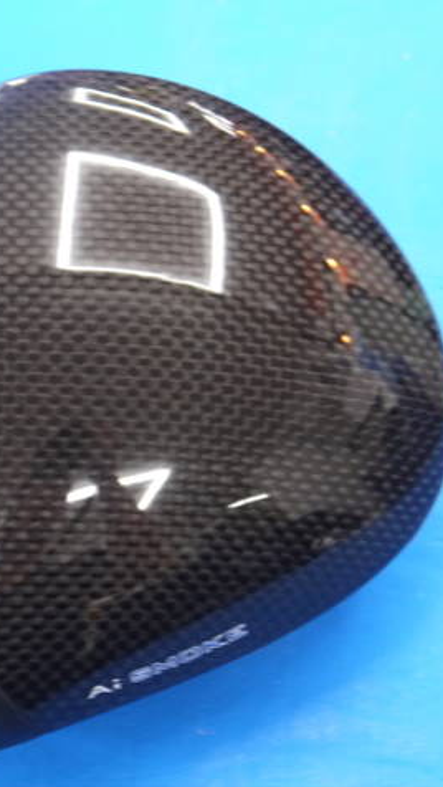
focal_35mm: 123
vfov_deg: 17.4
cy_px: 395
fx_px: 2567
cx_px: 162
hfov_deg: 9.9
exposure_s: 1/60
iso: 800
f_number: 5.6
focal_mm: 42
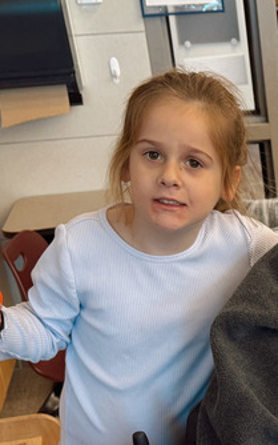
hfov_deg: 15.4
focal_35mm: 78
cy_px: 438
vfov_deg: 25.3
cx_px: 426
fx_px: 945
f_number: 1.78
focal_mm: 6.76
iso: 200
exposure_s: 1/61
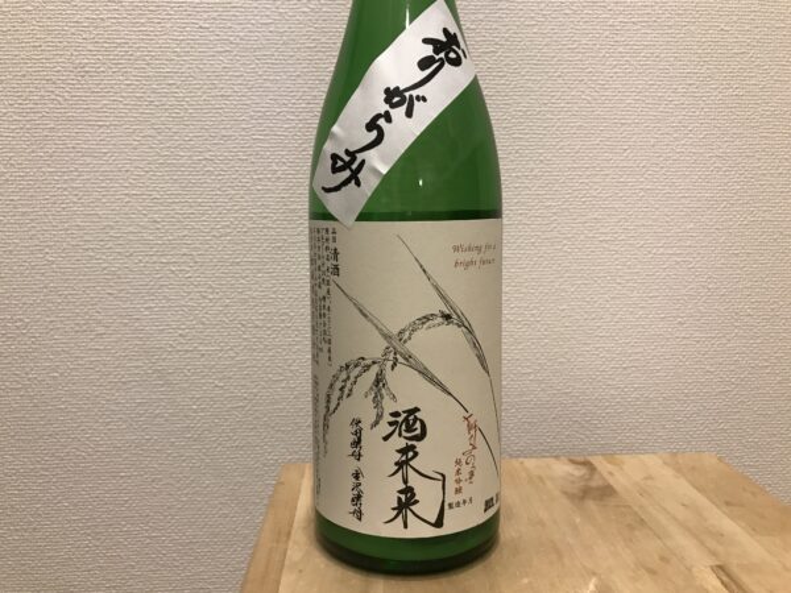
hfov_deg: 63.4
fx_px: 640
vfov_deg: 49.7
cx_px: 396
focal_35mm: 28
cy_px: 296
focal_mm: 3.99
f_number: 1.8
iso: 64
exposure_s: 1/17
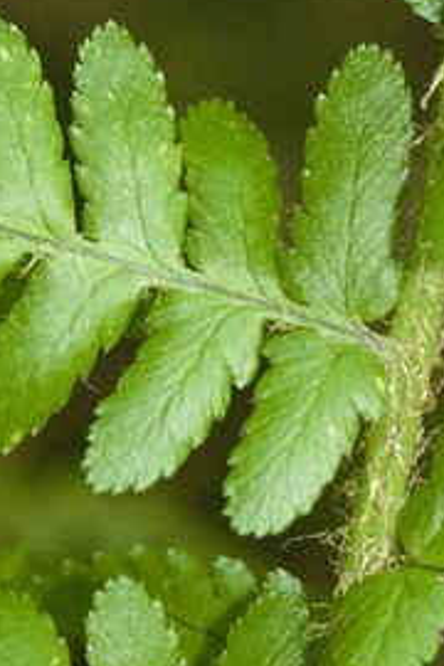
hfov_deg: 2.3
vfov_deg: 3.4
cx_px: 46
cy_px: 200
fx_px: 11060
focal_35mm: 598
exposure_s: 1/60
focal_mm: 105
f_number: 5.6
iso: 400
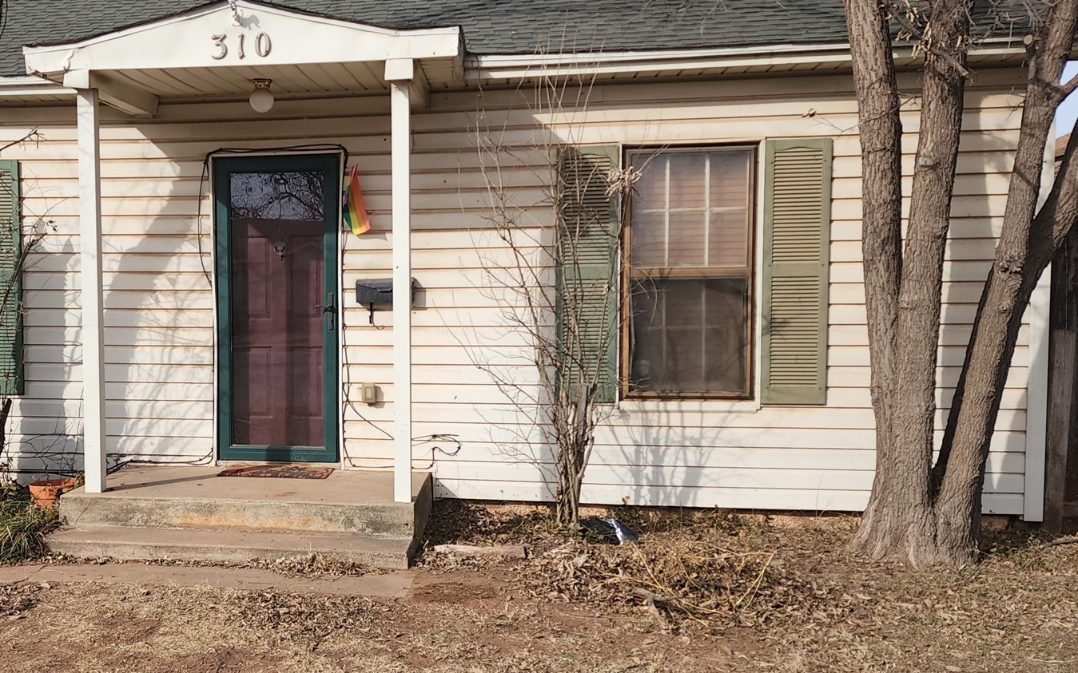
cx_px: 326
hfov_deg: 51.4
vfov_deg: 34.4
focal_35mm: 37
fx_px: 1087
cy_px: 374
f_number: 1.8
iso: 12
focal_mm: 6.4
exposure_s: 1/773
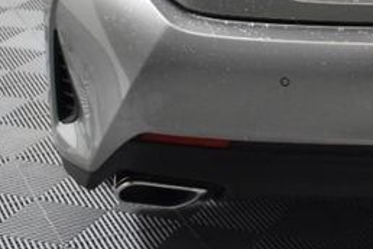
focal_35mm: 131
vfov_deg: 10.1
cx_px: 440
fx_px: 1357
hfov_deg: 15.1
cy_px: -146
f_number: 3.8
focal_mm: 22
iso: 800
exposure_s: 1/125
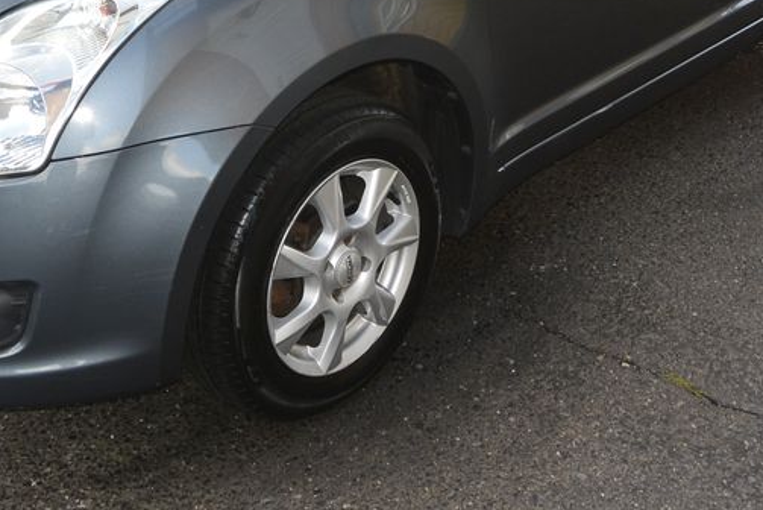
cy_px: 10
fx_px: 1251
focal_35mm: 59
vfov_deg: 22.2
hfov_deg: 33.6
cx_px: 241
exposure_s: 1/200
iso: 160
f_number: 4
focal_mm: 11
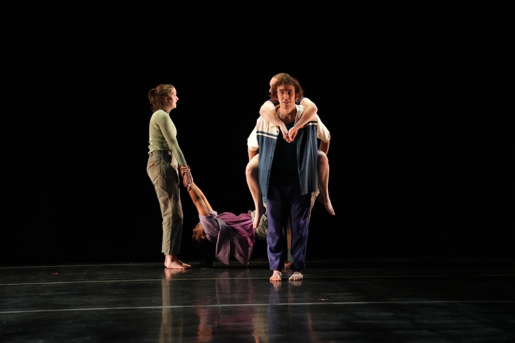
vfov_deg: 19.5
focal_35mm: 70
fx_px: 1001
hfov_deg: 28.8
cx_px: 258
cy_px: 172
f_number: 4
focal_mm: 70
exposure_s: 1/200
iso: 5000
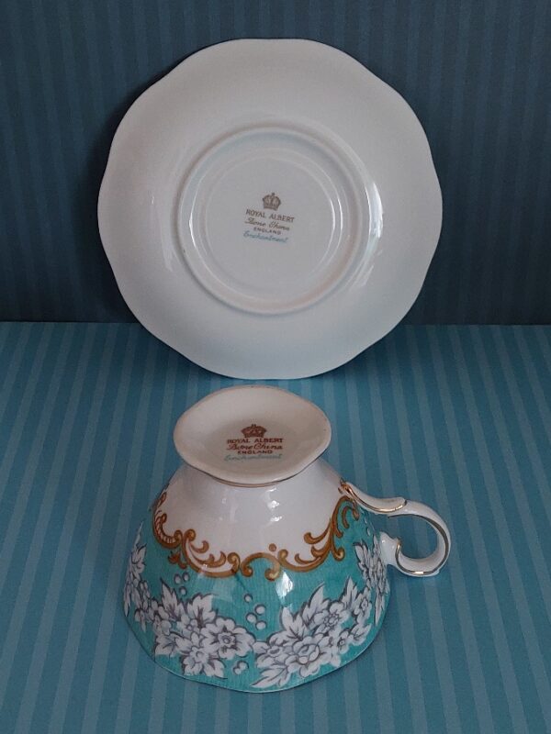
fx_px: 509
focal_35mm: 24
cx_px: 276
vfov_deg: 71.6
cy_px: 367
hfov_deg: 56.8
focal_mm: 5.23
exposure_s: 1/50
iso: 400
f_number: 1.8
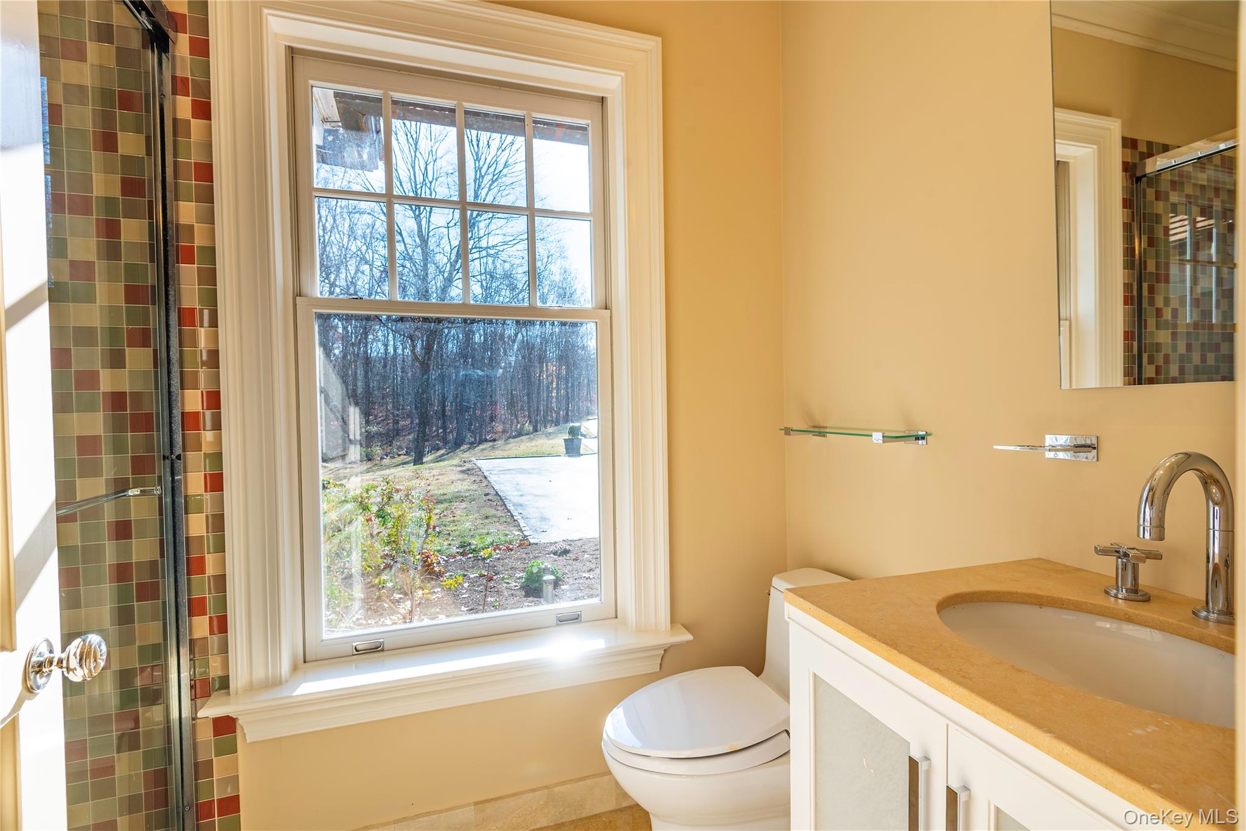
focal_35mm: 16
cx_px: 623
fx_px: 554
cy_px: 416
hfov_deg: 96.7
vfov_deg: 73.8
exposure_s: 1/200
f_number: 9
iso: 100
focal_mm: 16
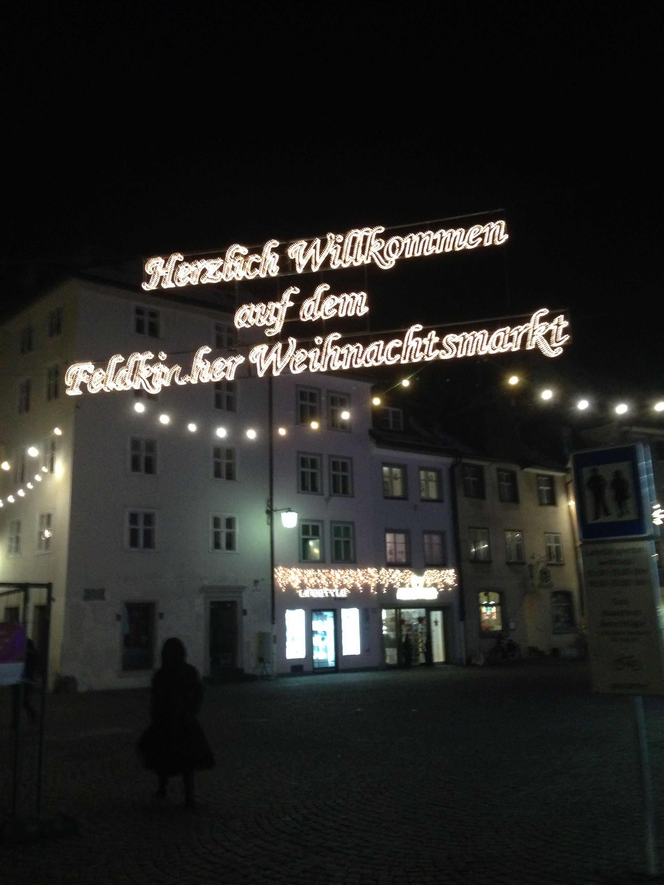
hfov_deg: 42.9
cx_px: 332
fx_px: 844
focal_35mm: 33
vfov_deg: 55.4
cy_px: 442
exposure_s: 1/17
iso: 400
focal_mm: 4.12
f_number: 2.4
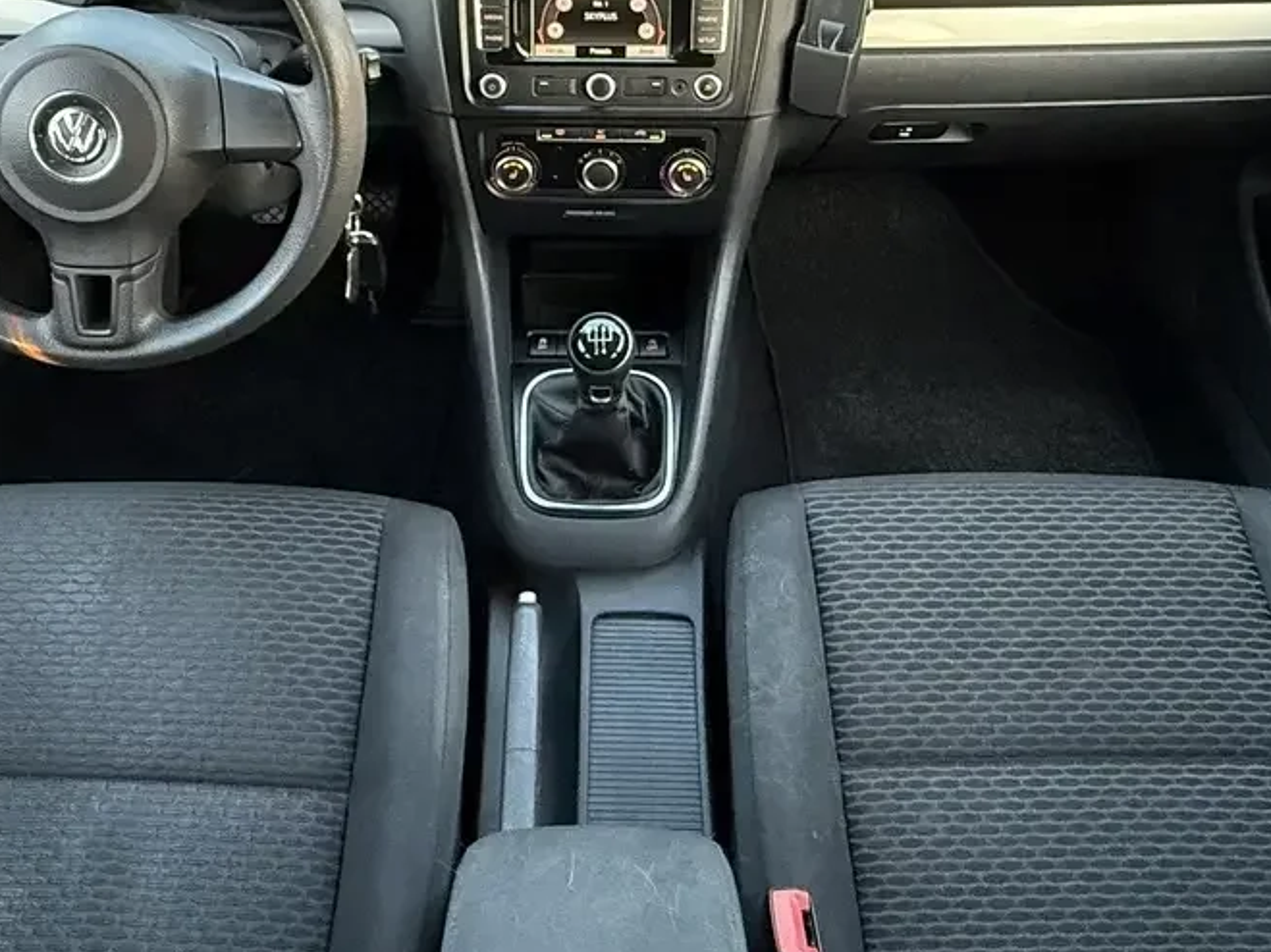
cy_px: 175
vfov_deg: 39.9
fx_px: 1248
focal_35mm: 34
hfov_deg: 53.9
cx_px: 604
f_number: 2.2
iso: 500
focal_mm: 2.22
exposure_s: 1/60
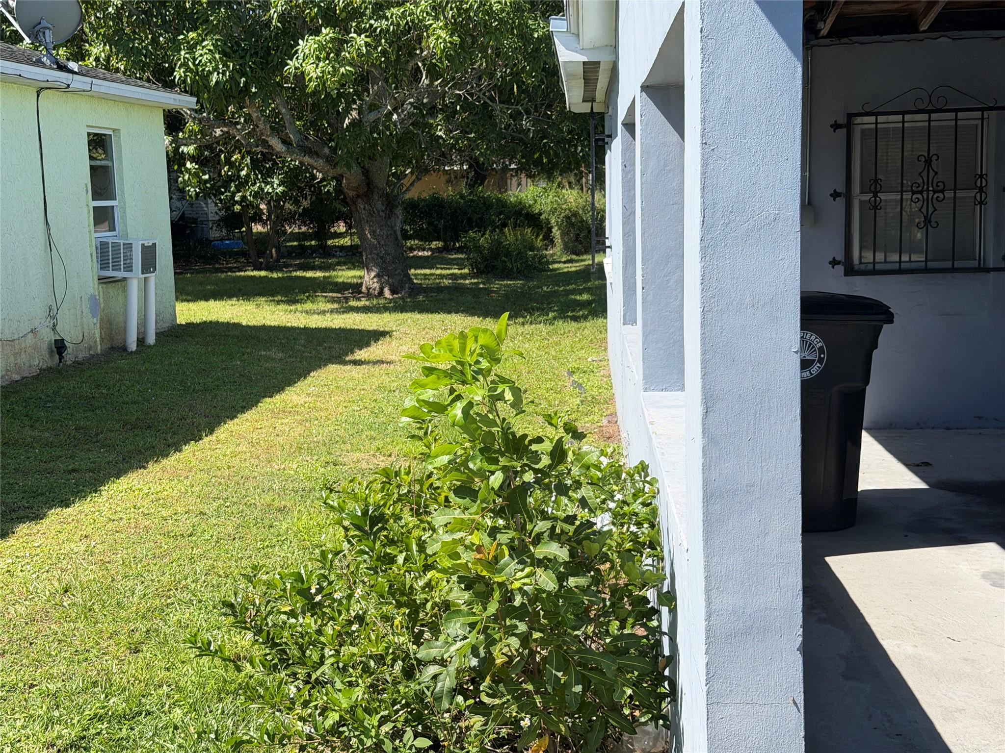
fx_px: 1394
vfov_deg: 30.3
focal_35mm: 48
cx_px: 502
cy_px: 376
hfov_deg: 39.7
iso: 64
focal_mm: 6.76
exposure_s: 1/2577
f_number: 1.78
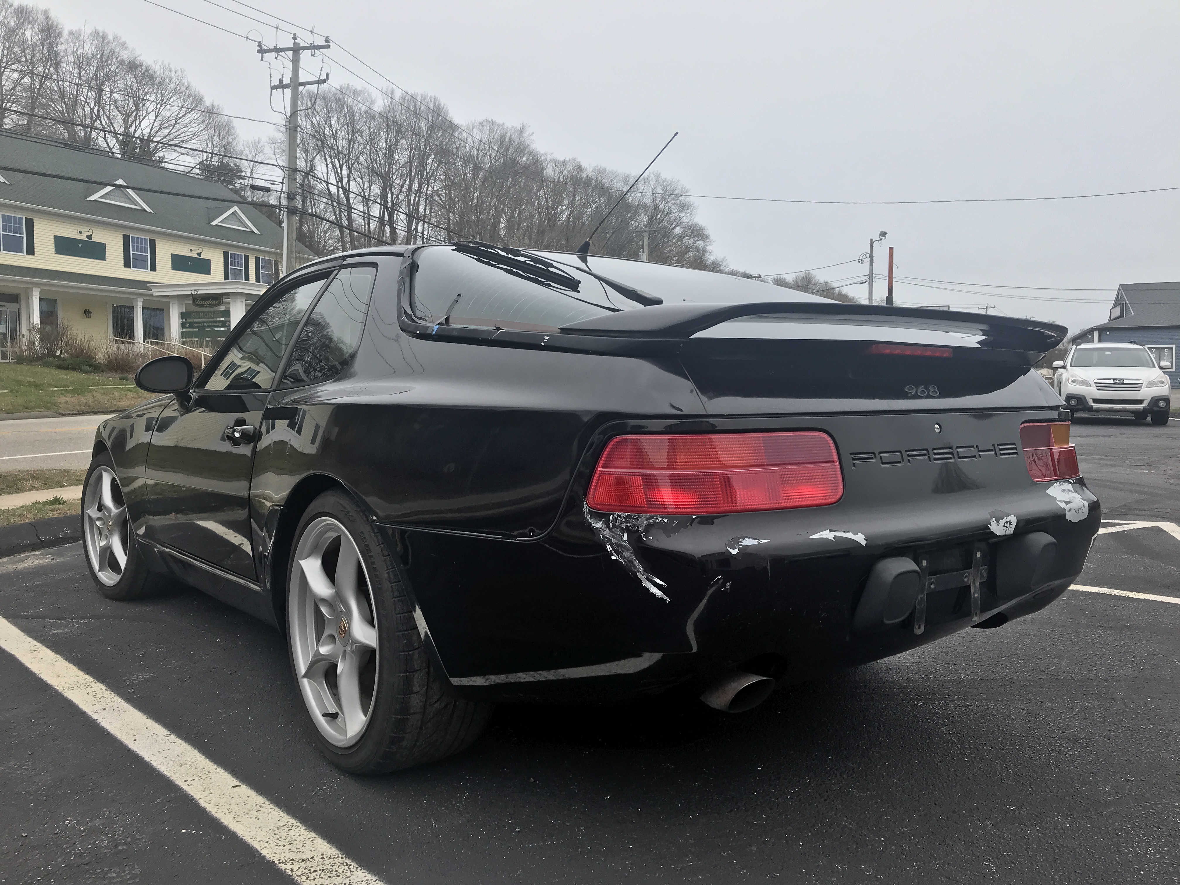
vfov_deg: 49.7
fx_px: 954
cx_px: 590
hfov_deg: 63.4
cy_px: 442
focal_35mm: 28
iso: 20
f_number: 1.8
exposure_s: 1/863
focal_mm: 3.99
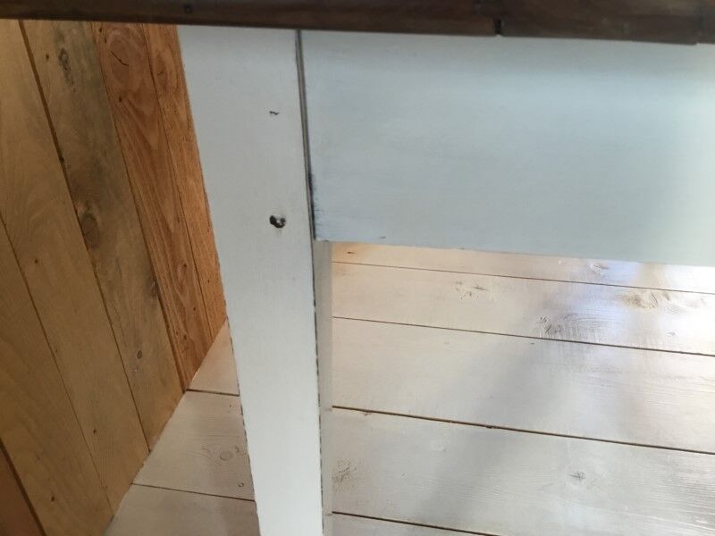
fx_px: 640
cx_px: 358
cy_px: 268
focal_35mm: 31
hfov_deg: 58.4
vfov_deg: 45.4
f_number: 2.4
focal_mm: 3.3
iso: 100
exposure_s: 1/33
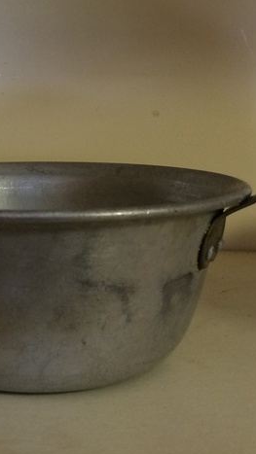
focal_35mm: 63
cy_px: 187
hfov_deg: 18.5
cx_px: -10
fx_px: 760
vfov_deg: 33.2
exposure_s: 1/30
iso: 160
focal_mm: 4.12
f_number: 2.2
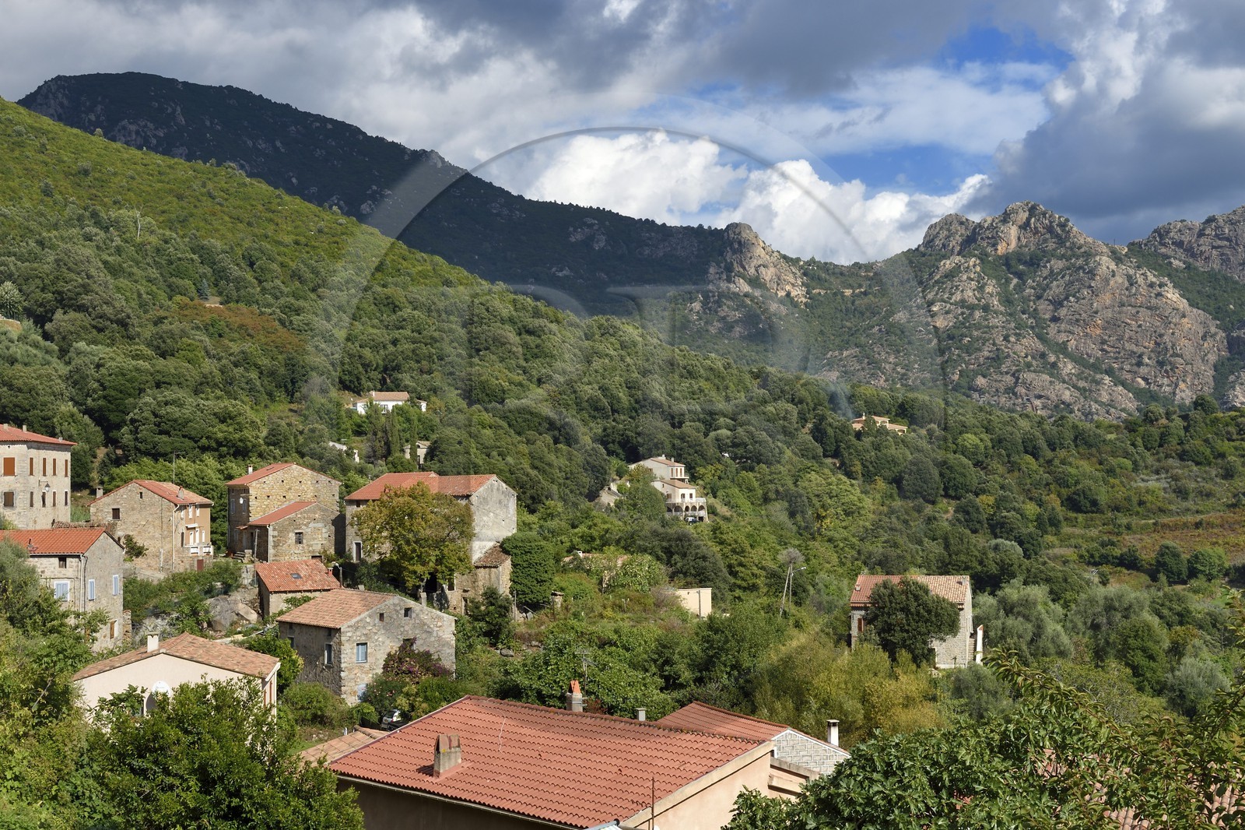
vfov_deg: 27.0
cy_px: 415
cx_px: 622
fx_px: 1729
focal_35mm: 50
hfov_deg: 39.6
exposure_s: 1/250
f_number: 14
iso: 200
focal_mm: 50
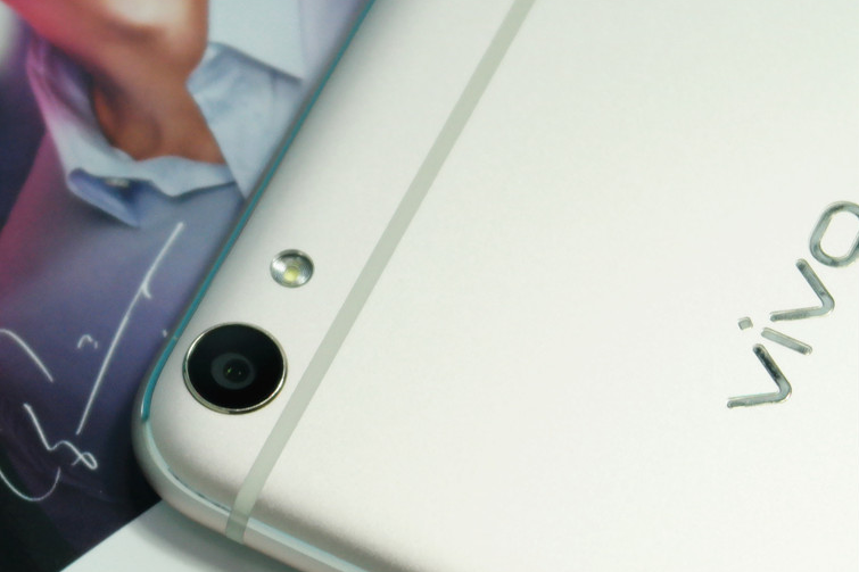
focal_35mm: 153
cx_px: 7
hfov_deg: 13.2
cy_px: 397
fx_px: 3650
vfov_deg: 9.0
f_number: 5.6
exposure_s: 1/80
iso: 800
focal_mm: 50
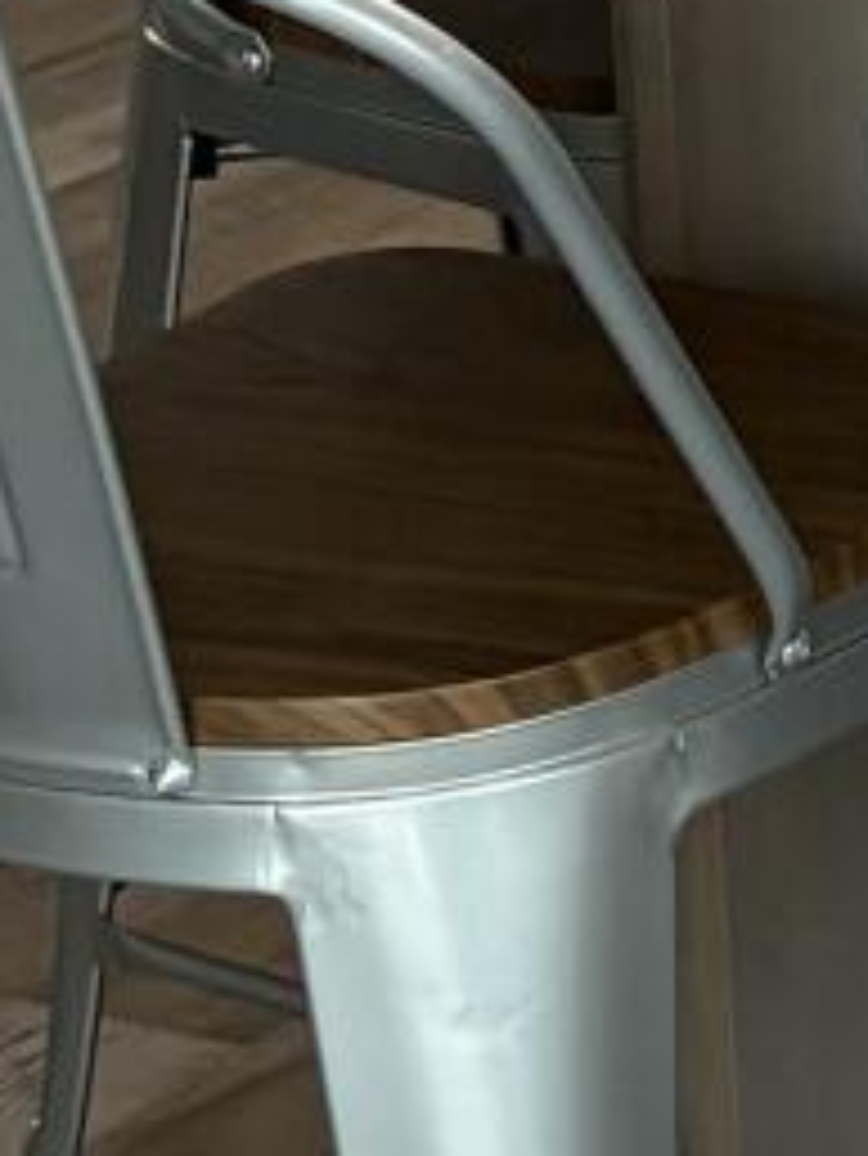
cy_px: -823
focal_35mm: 202
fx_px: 6748
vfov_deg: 9.4
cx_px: 3256
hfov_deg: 6.3
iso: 125
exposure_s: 1/60
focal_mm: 5.96
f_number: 1.6
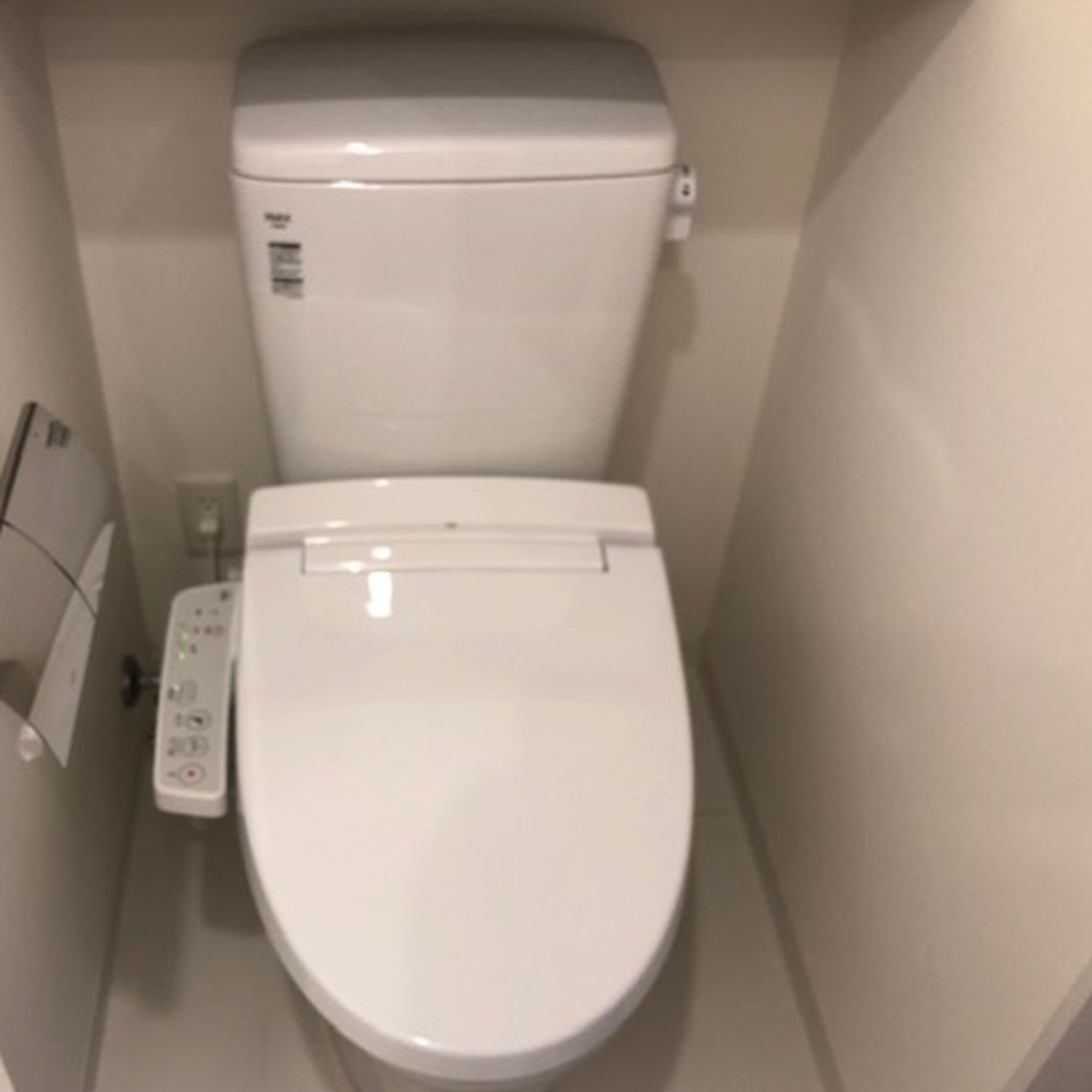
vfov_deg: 48.4
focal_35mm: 34
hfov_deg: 48.0
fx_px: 1213
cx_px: 405
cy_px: 553
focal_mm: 3.99
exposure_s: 1/33
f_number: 1.8
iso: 32
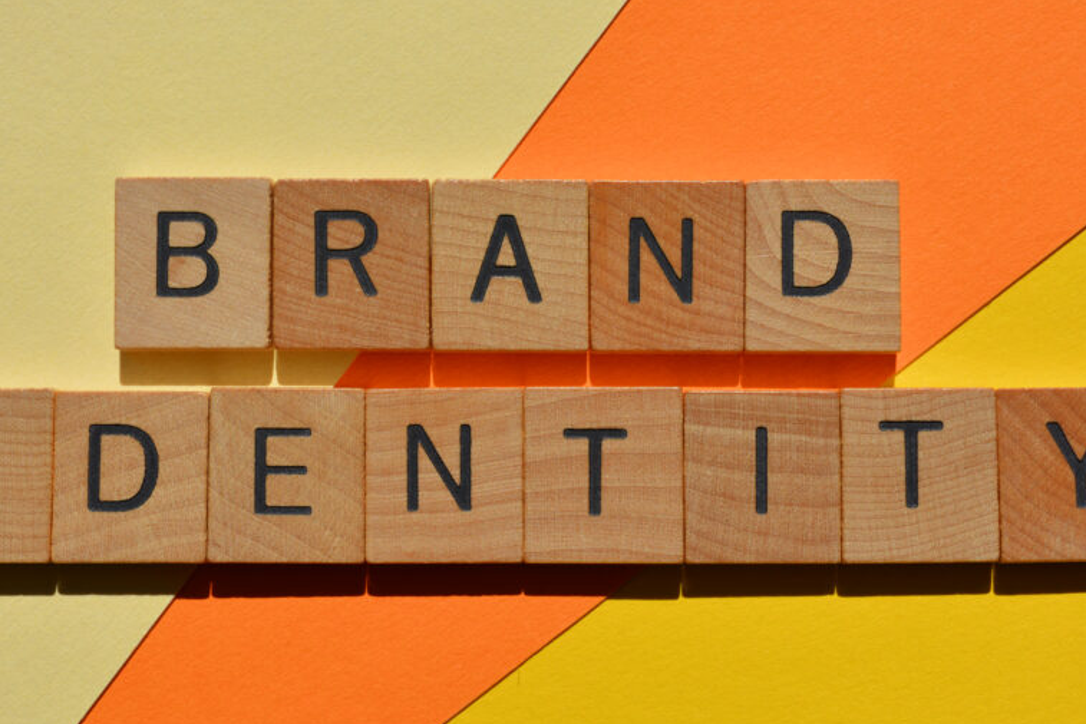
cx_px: 539
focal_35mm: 73
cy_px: 359
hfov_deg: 27.7
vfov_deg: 18.7
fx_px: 2202
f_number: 10
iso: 100
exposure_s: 1/400
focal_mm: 36
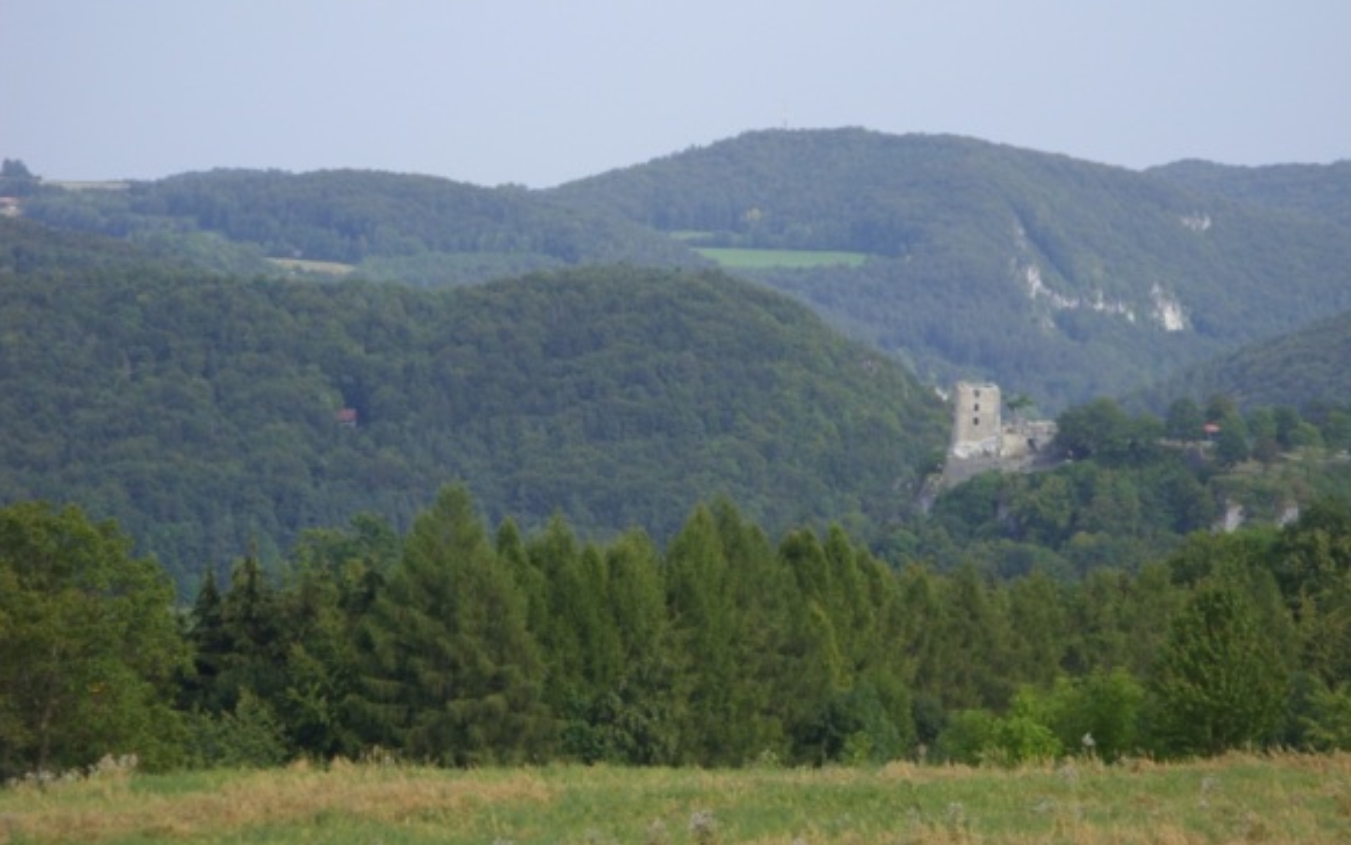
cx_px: 679
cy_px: 395
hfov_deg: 10.3
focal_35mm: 203
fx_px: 7476
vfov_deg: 6.5
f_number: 4.6
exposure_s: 1/323
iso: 50
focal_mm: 31.5
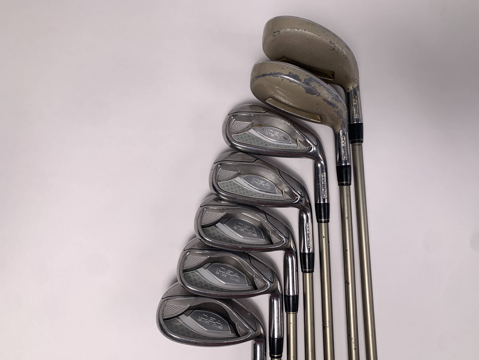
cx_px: 240
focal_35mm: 26
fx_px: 360
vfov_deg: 53.1
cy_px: 180
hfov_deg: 67.3
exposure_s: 1/305
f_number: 1.8
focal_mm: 4.25
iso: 25
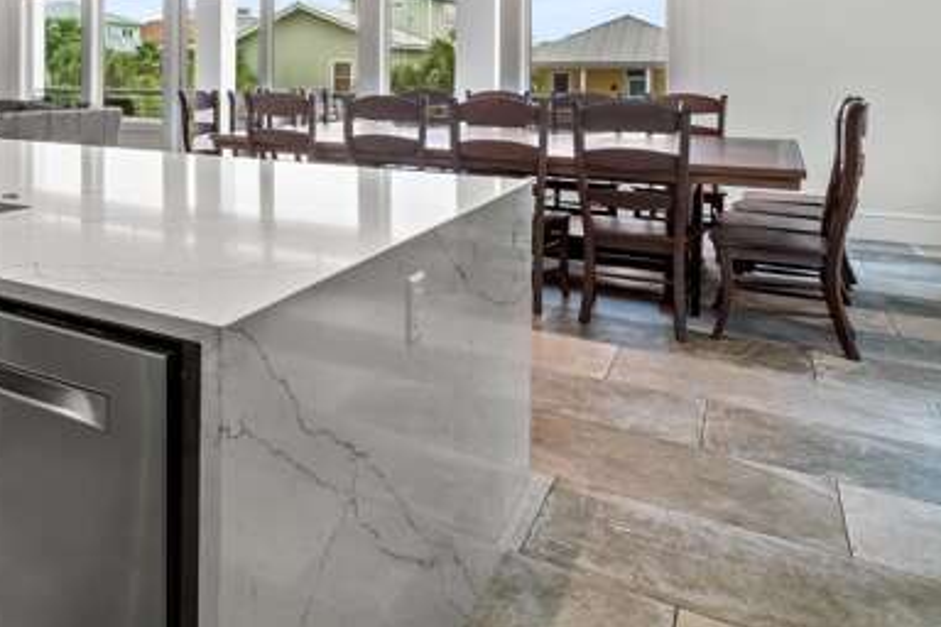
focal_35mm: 30
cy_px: 66
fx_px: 784
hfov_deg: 54.3
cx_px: 100
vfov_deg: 40.4
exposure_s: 1/3
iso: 800
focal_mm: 10
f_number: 8
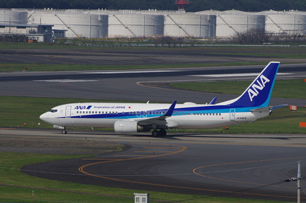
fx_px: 4203
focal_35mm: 495
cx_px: 153
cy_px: 102
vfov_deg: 2.8
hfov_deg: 4.2
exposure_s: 1/800
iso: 200
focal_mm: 330
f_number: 8
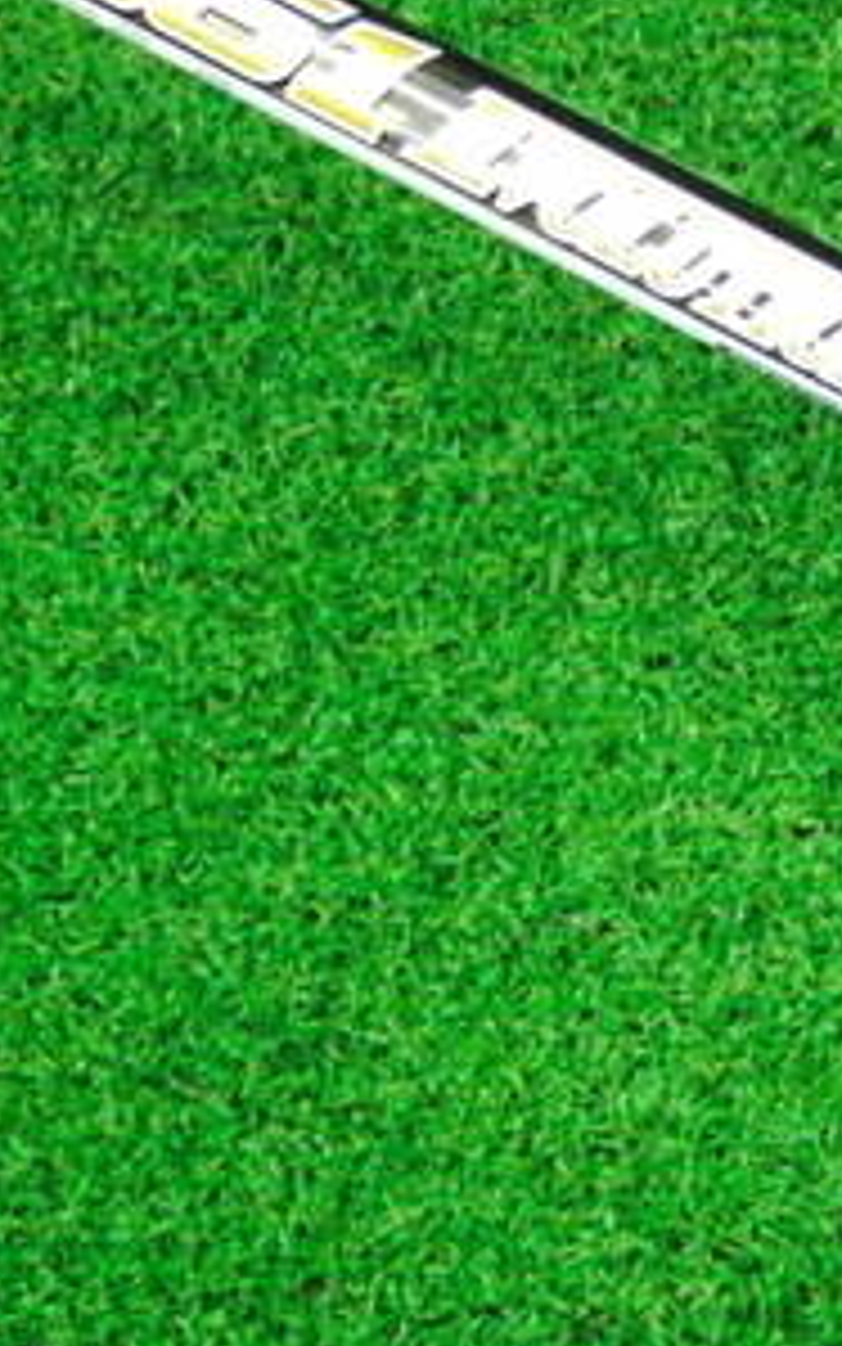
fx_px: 3083
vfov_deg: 24.5
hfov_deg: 15.1
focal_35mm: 84
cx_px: 964
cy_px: 414
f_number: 3.6
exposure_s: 1/200
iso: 3200
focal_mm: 6.42
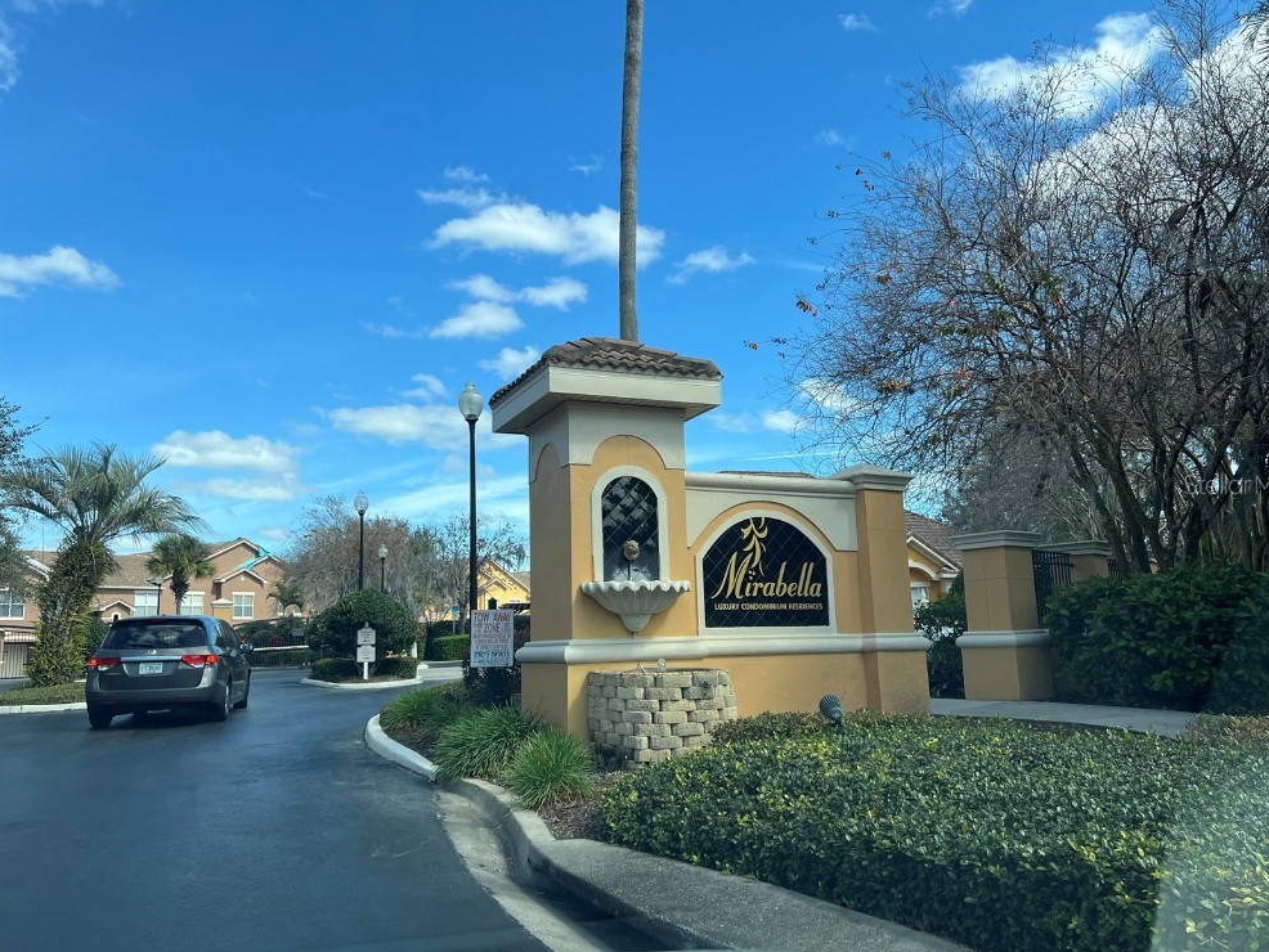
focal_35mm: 27
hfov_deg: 65.3
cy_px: 484
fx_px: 990
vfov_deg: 51.4
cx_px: 646
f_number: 1.5
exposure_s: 1/2457
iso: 50
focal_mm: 5.7
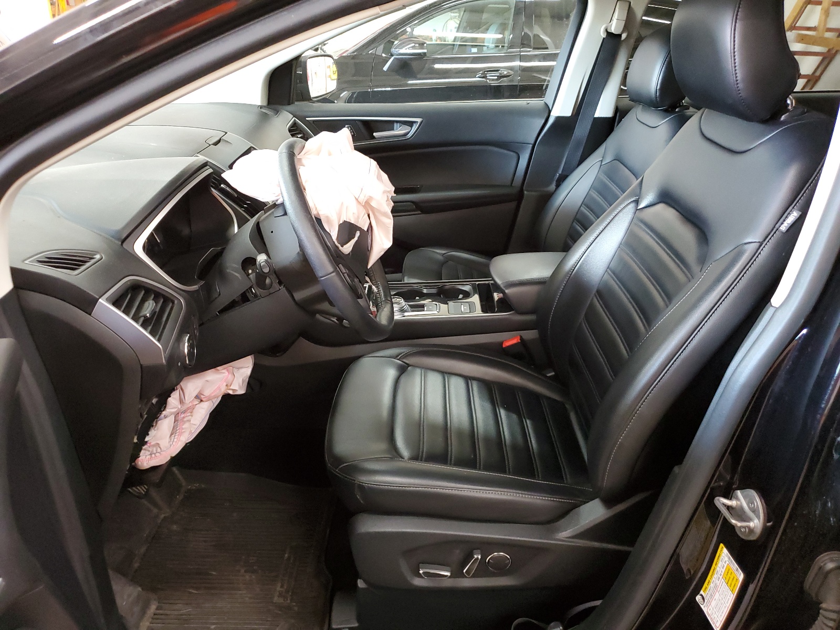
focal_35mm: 26
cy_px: 315
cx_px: 420
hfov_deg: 67.3
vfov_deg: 53.1
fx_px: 631
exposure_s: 1/24
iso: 310
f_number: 1.5
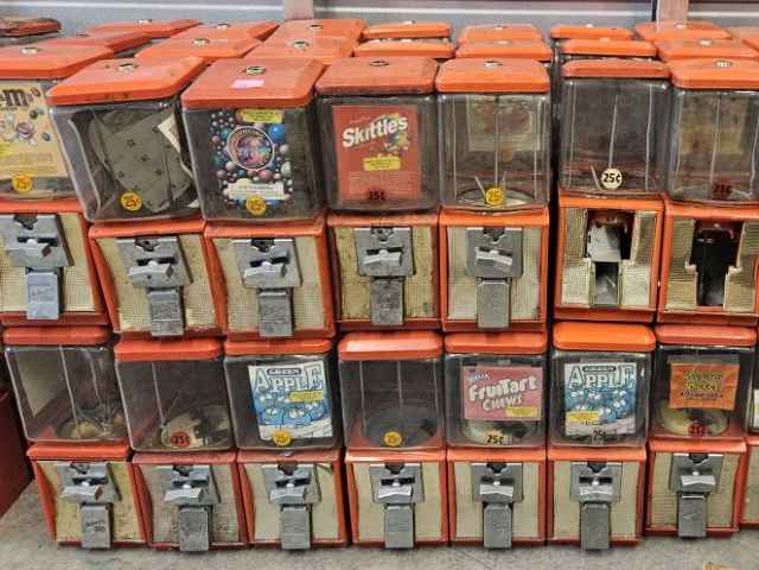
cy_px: 285
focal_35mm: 23
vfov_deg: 58.9
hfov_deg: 73.9
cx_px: 380
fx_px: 504
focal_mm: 5.4
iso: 800
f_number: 1.8
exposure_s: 1/120
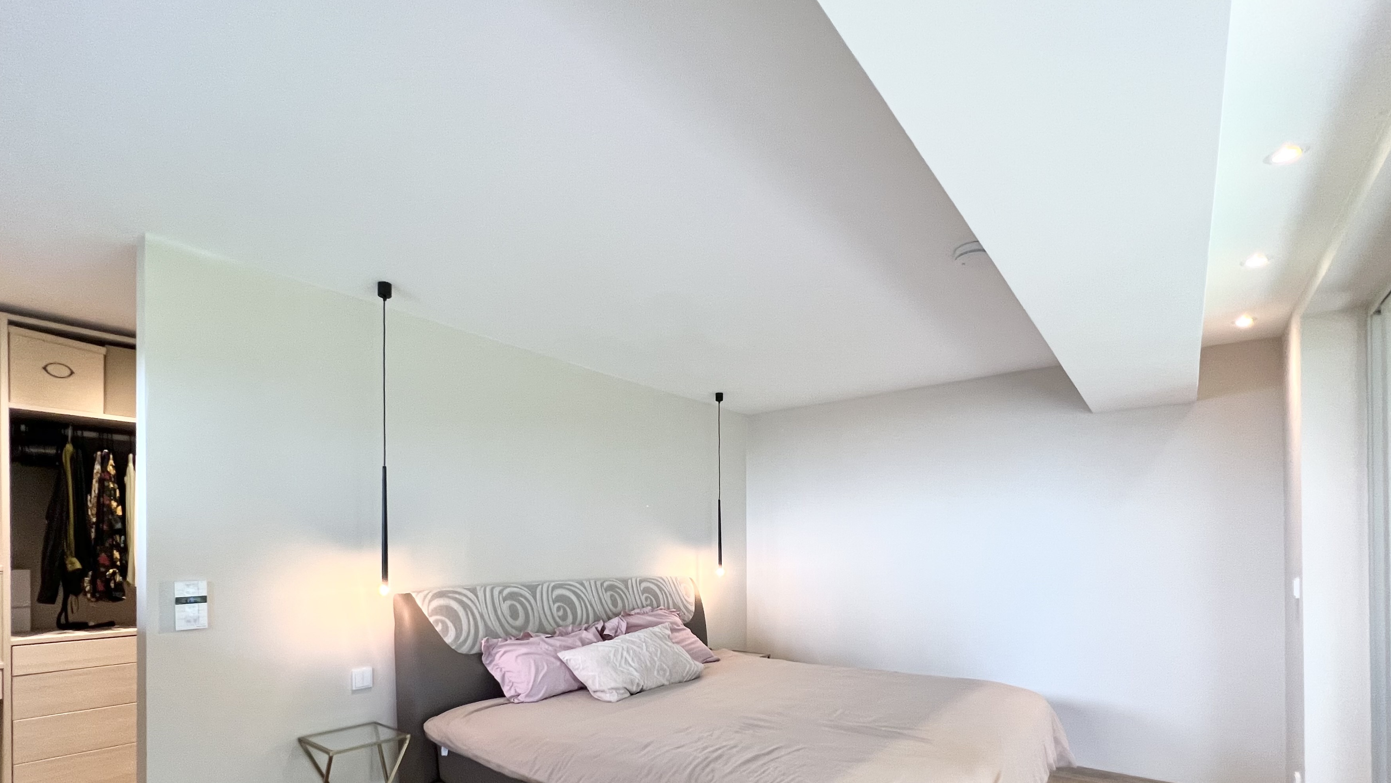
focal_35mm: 16
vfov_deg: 65.0
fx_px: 590
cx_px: 682
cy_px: 533
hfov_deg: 99.4
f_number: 1.8
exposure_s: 1/100
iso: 160
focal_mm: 1.57
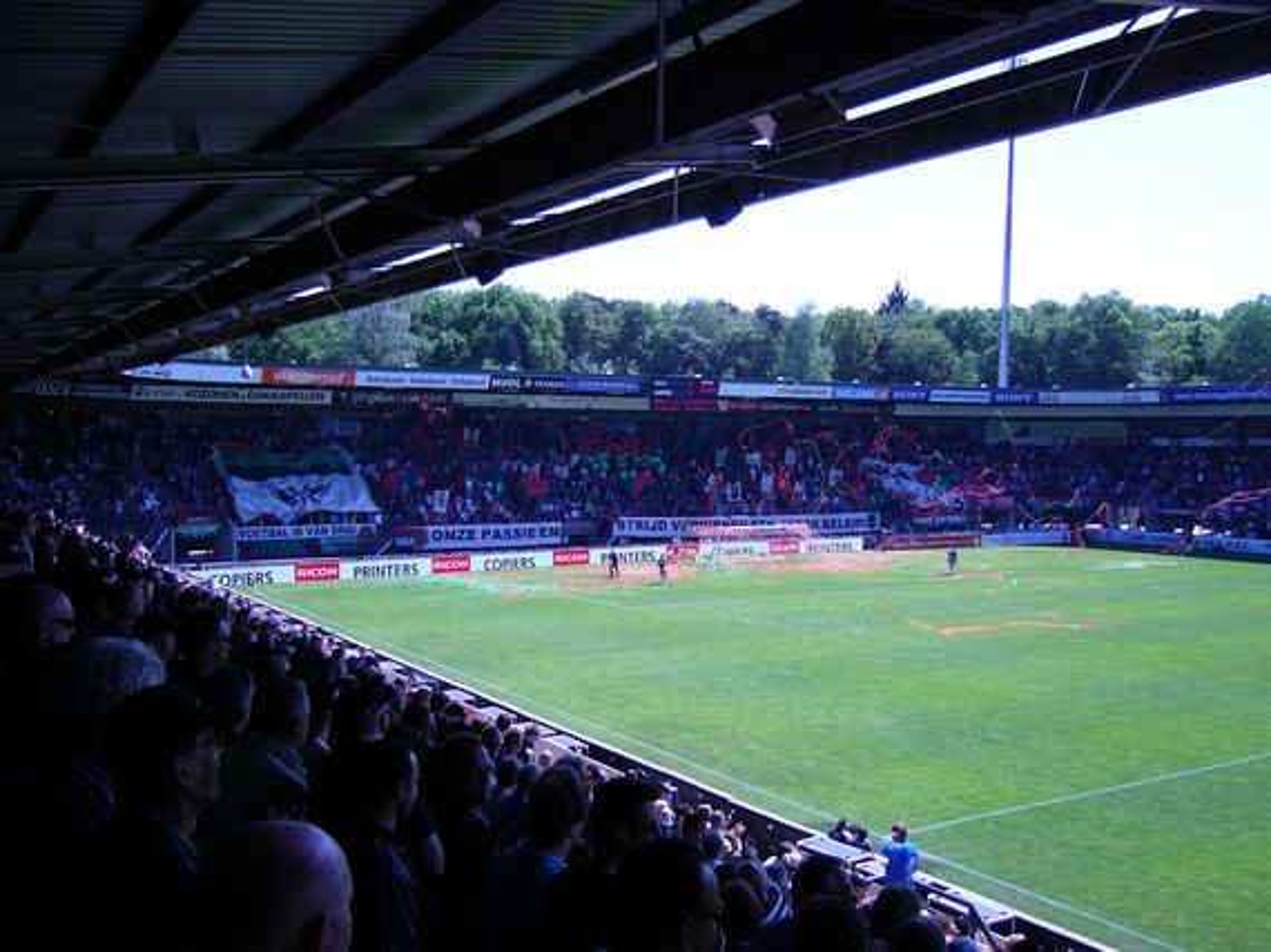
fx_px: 1285
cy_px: 476
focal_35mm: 35
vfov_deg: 40.7
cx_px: 636
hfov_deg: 52.6
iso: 50
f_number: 2.8
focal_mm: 5.8
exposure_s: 1/500
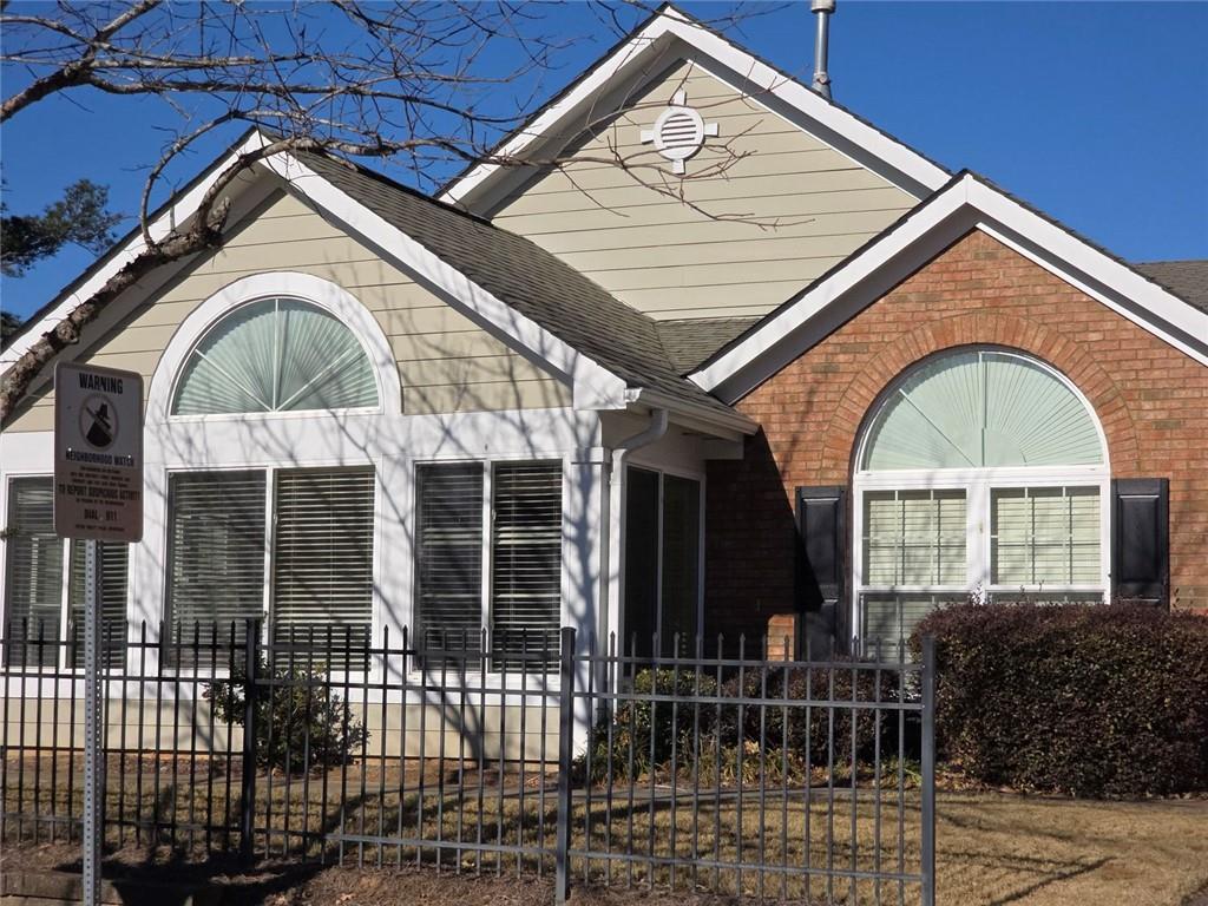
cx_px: 604
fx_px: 2408
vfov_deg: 21.3
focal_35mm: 69
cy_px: 453
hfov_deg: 28.2
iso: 50
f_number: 2.4
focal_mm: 7.9
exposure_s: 1/4037
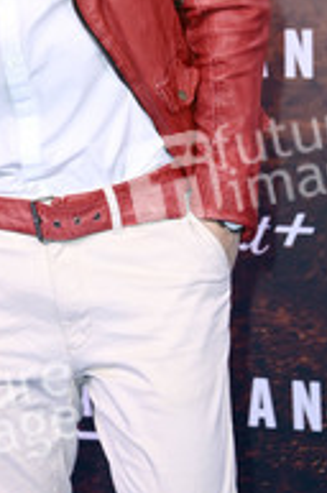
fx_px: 2406
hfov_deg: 7.7
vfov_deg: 11.6
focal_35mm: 176
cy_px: 41
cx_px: 23
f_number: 5.6
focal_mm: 85
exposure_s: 1/200
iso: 640
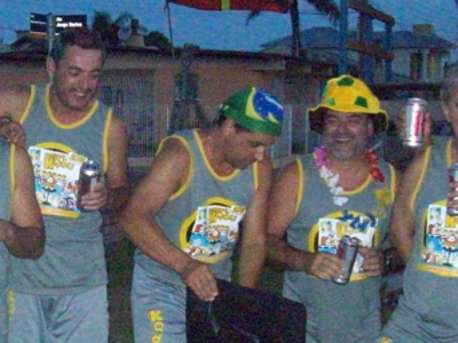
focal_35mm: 84
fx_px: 1111
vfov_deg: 17.5
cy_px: 236
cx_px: 61
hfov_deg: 22.8
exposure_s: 1/128
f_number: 2.7
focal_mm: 6
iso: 800
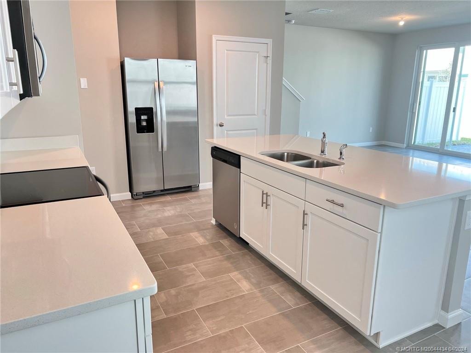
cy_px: 176
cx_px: 236
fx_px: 354
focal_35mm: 26
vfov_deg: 53.1
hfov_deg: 67.3
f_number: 1.5
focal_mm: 5.7
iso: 100
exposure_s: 1/120
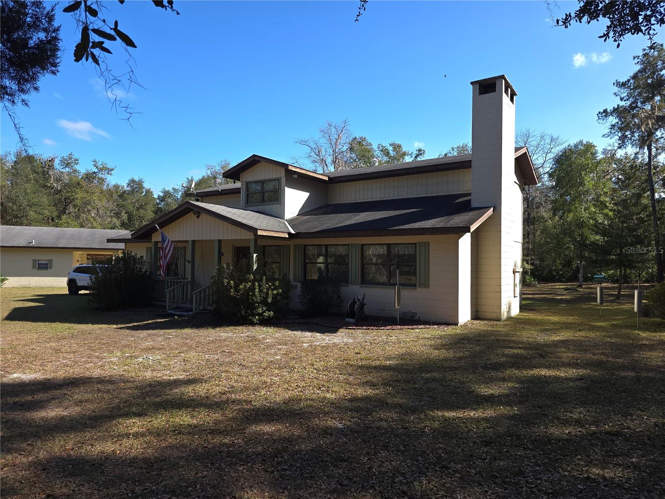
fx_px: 442
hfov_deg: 73.9
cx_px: 332
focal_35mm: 23
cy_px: 250
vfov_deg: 58.9
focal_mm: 6.3
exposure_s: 1/258
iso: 12
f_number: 1.7
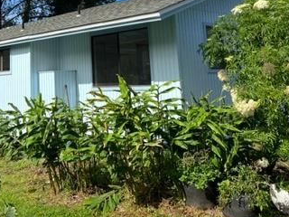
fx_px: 434
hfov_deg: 36.1
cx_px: 78
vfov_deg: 26.7
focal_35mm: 52
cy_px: 8
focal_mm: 5.7
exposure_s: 1/3968
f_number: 1.5
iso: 50
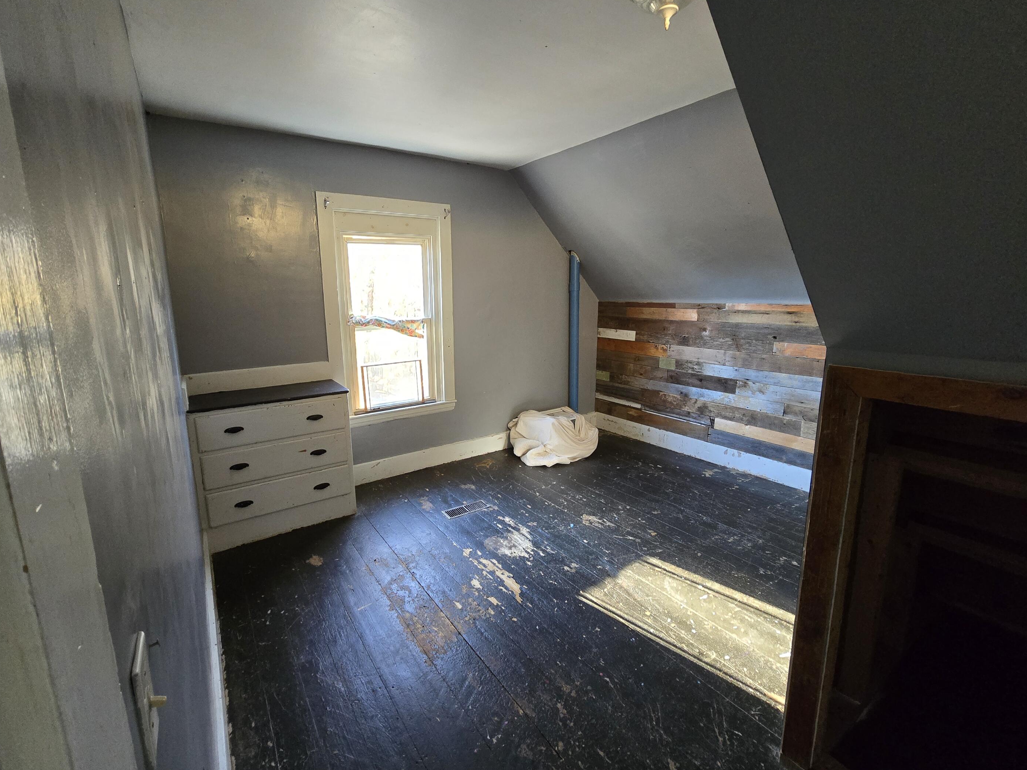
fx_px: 415
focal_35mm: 14
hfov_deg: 102.0
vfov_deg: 85.6
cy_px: 369
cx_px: 495
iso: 640
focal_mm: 2.2
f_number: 2.2
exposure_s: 1/60
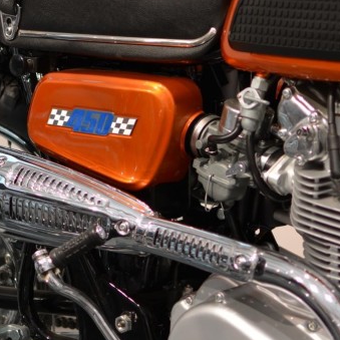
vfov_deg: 14.6
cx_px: 206
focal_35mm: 119
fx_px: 1324
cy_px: 149
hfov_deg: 14.6
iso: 220
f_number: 1.8
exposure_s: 1/60
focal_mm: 35
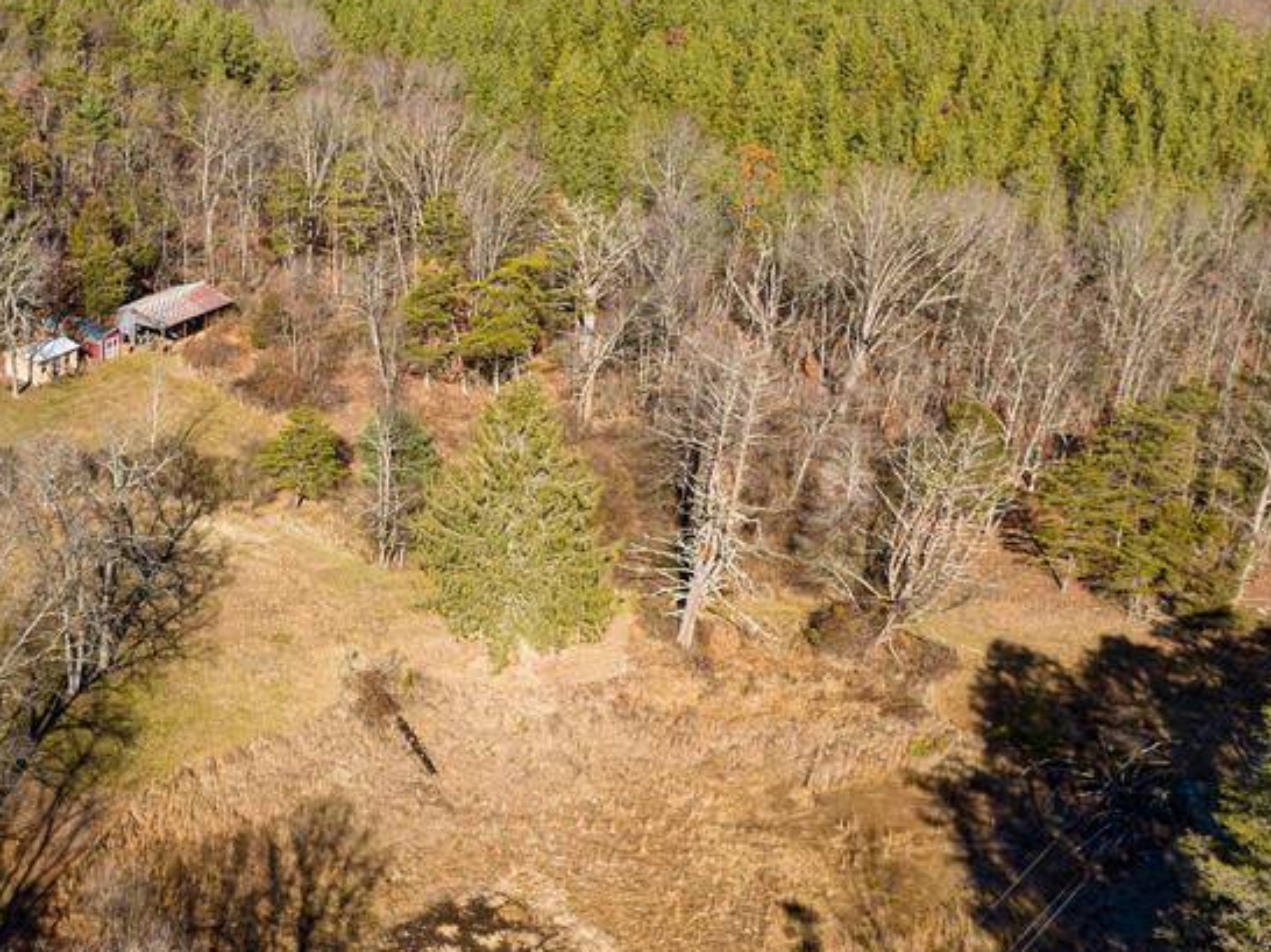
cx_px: 128
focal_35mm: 45
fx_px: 1652
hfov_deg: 39.1
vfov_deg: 32.2
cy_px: 495
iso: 160
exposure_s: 1/1250
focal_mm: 12.29
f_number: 2.8
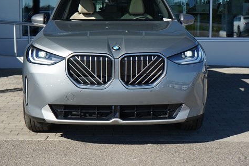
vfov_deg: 22.9
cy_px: 62
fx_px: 408
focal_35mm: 59
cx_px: 118
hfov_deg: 33.9
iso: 800
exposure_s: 1/1600
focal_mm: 44
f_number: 8
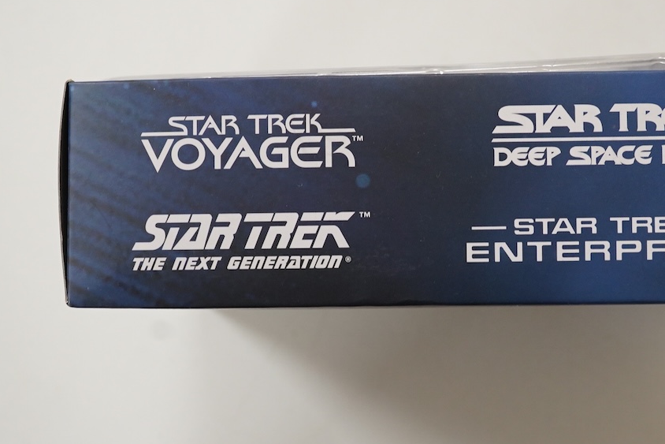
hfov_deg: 33.2
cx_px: 432
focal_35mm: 60
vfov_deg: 22.6
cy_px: 233
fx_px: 1108
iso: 2000
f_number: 9
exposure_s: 1/100
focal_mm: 30
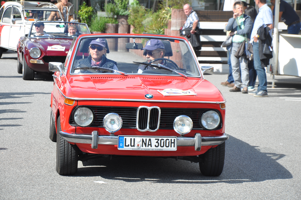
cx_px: 150
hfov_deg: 14.0
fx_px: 1228
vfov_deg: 9.3
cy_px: 100
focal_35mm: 147
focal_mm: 98
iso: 200
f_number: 8
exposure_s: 1/250
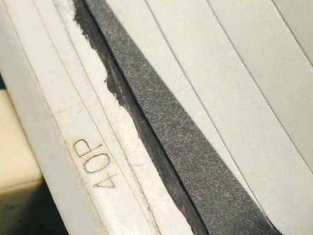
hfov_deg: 9.7
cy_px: 267
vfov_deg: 7.2
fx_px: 1847
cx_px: 258
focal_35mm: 204
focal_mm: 55
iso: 100
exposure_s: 1/4
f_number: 11
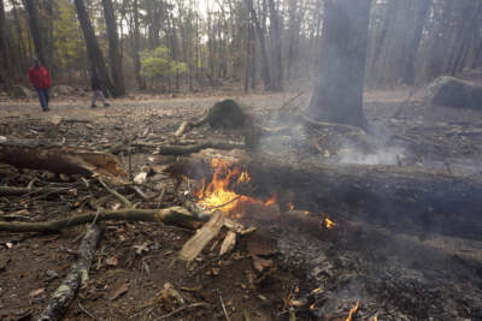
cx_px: 241
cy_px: 160
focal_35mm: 19
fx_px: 254
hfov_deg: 86.9
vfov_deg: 64.6
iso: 1250
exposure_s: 1/500
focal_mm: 19
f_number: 6.3
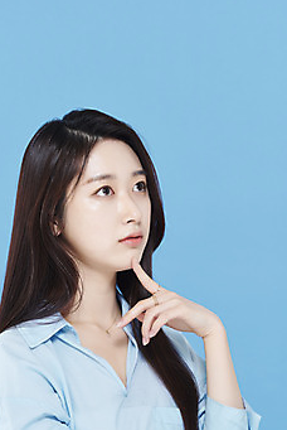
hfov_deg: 11.2
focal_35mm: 123
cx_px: 133
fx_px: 1468
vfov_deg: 16.6
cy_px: 206
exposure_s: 1/125
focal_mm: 105
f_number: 11
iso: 64
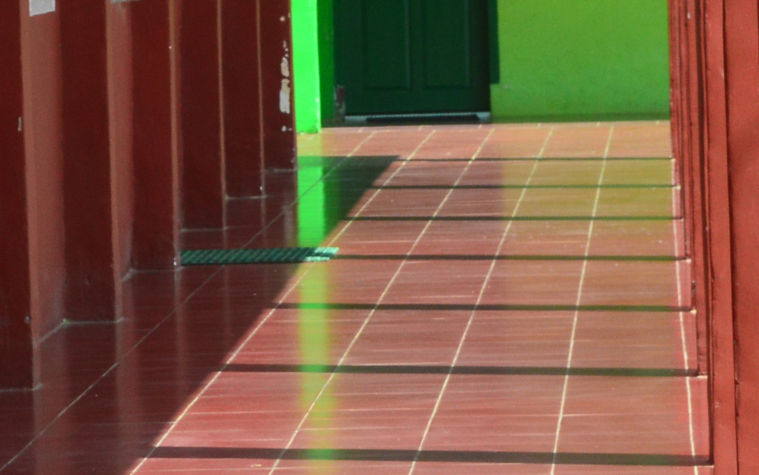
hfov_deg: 5.7
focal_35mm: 365
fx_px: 7555
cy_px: -47
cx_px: -528
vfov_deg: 3.6
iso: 400
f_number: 10
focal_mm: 55
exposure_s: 1/250
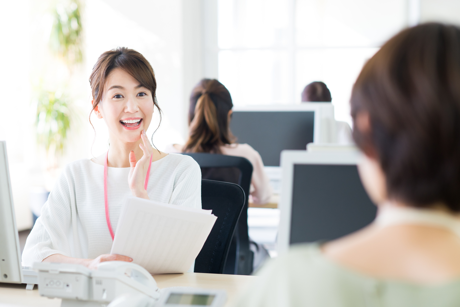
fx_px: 1086
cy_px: 154
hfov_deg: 23.9
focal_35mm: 85
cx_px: 230
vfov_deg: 16.1
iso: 640
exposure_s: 1/250
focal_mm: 85
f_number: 3.5
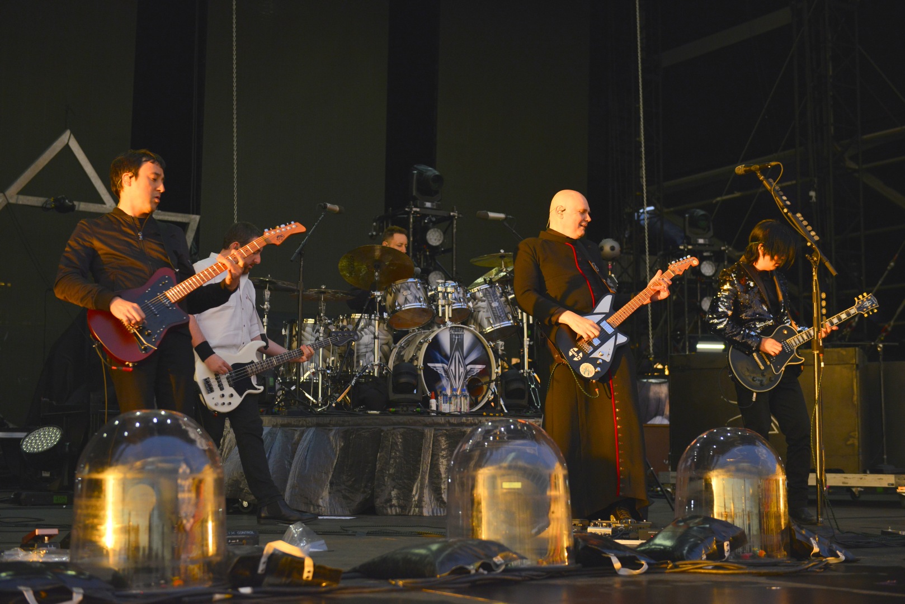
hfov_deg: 38.2
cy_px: 302
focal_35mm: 52
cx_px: 452
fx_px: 1308
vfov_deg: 26.0
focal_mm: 52
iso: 1250
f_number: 3.5
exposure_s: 1/640
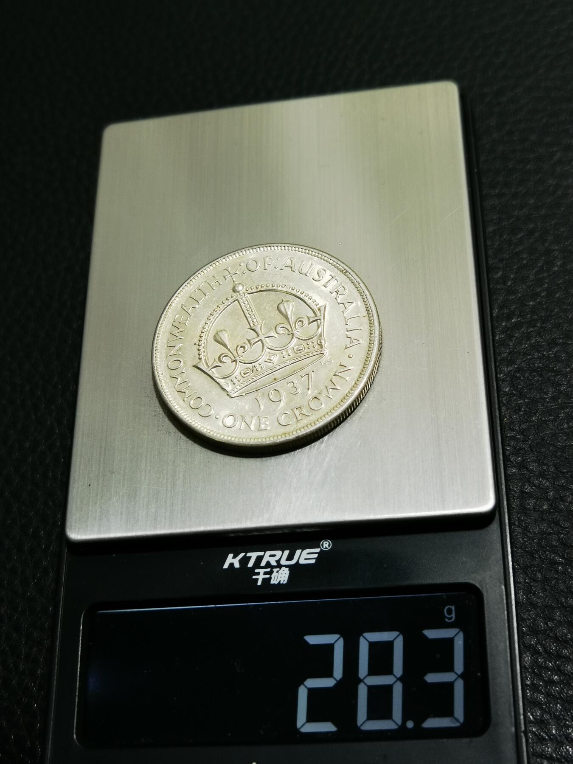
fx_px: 1059
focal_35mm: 48
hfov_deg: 30.3
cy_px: 382
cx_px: 286
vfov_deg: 39.7
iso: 100
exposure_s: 1/100
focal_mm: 6.67
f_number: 1.9
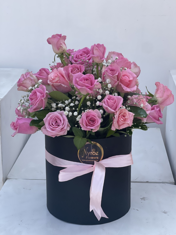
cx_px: 88
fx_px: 441
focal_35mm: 65
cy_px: 116
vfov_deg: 29.8
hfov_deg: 22.6
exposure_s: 1/558
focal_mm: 7.5
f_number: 2.2
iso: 20
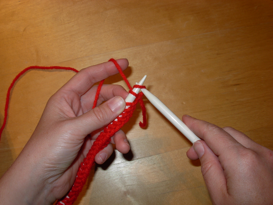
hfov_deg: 49.0
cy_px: 102
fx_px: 300
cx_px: 136
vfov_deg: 37.7
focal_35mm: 38
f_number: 4.9
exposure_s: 1/22.6
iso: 79
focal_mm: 6.3
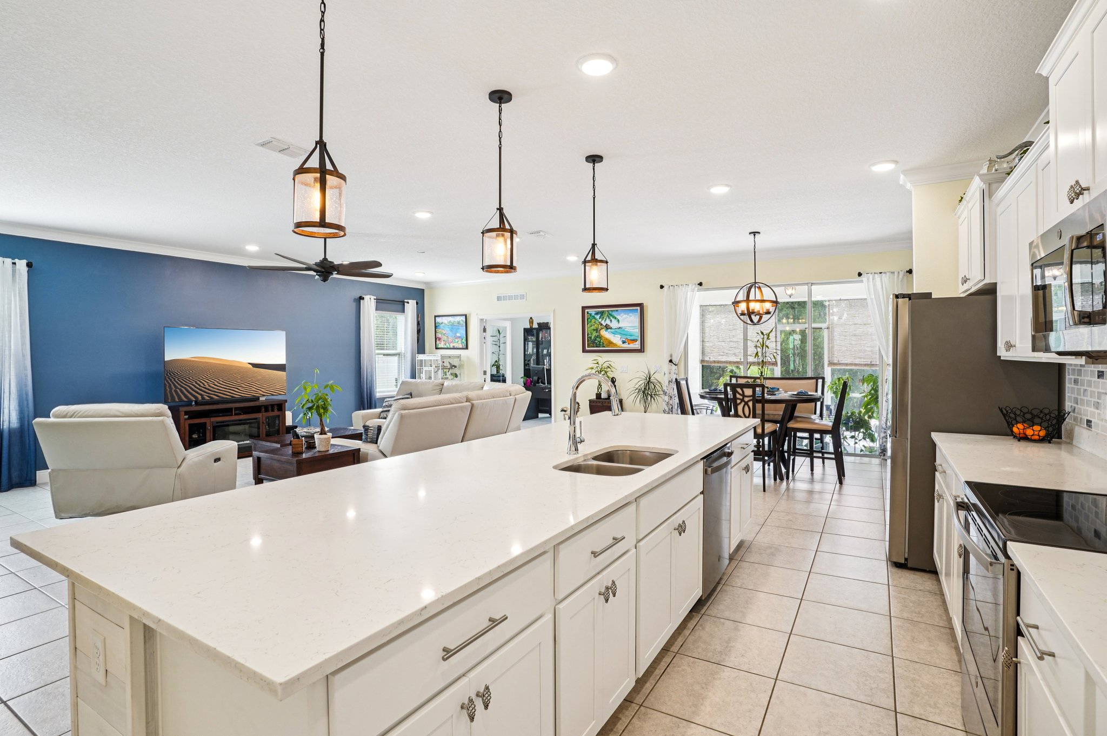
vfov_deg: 70.3
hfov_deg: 93.3
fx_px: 522
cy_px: 368
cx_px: 554
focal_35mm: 17
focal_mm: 17
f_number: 9
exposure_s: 1/25
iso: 400
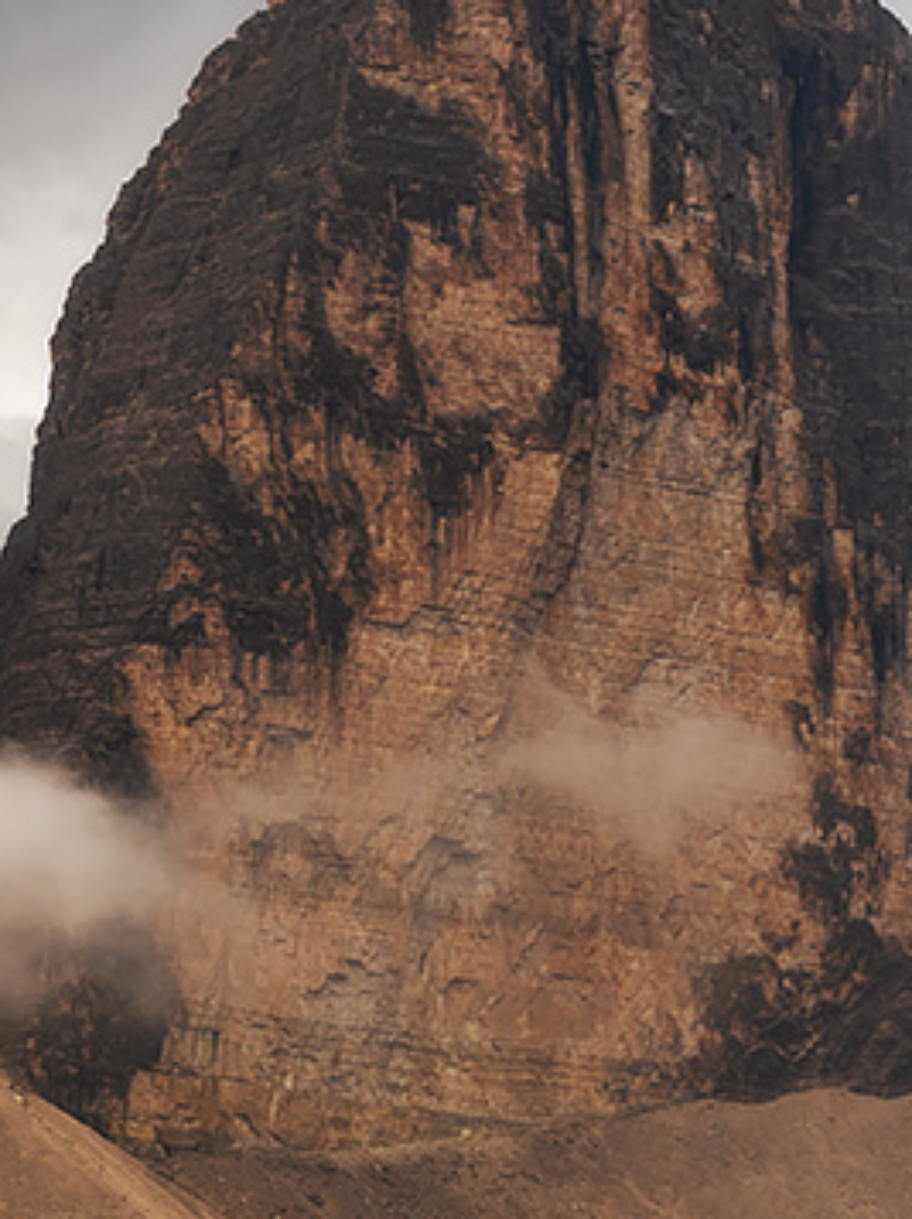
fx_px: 5771
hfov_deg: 9.0
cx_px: 769
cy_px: 642
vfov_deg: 12.1
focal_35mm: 164
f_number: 8
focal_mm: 38
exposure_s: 1/160
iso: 100
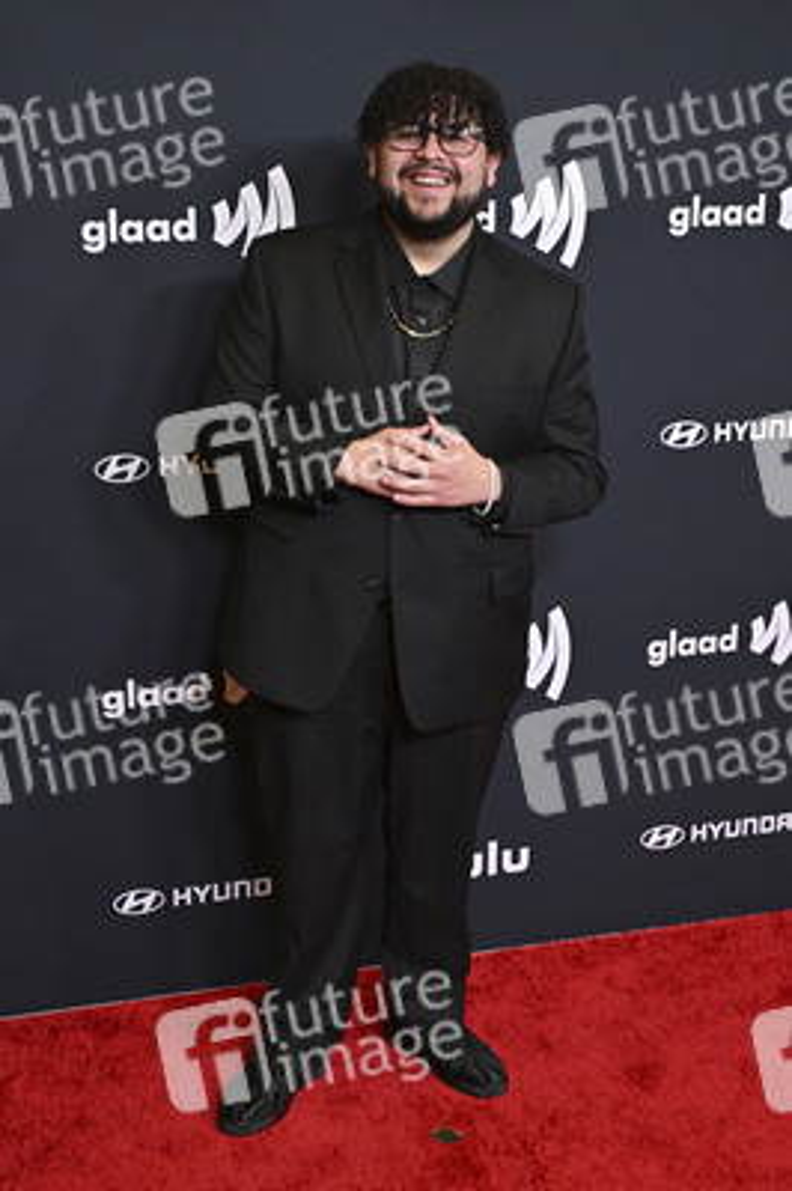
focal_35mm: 49
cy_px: 596
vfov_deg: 40.4
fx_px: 1620
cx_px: 396
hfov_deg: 27.5
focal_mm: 49
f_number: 5.6
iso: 4000
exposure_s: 1/250
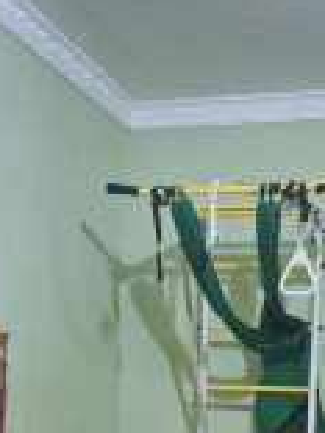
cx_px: 240
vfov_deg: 26.3
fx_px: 864
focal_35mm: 69
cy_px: 461
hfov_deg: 21.1
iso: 320
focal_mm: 5.54
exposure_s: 1/25
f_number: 1.8
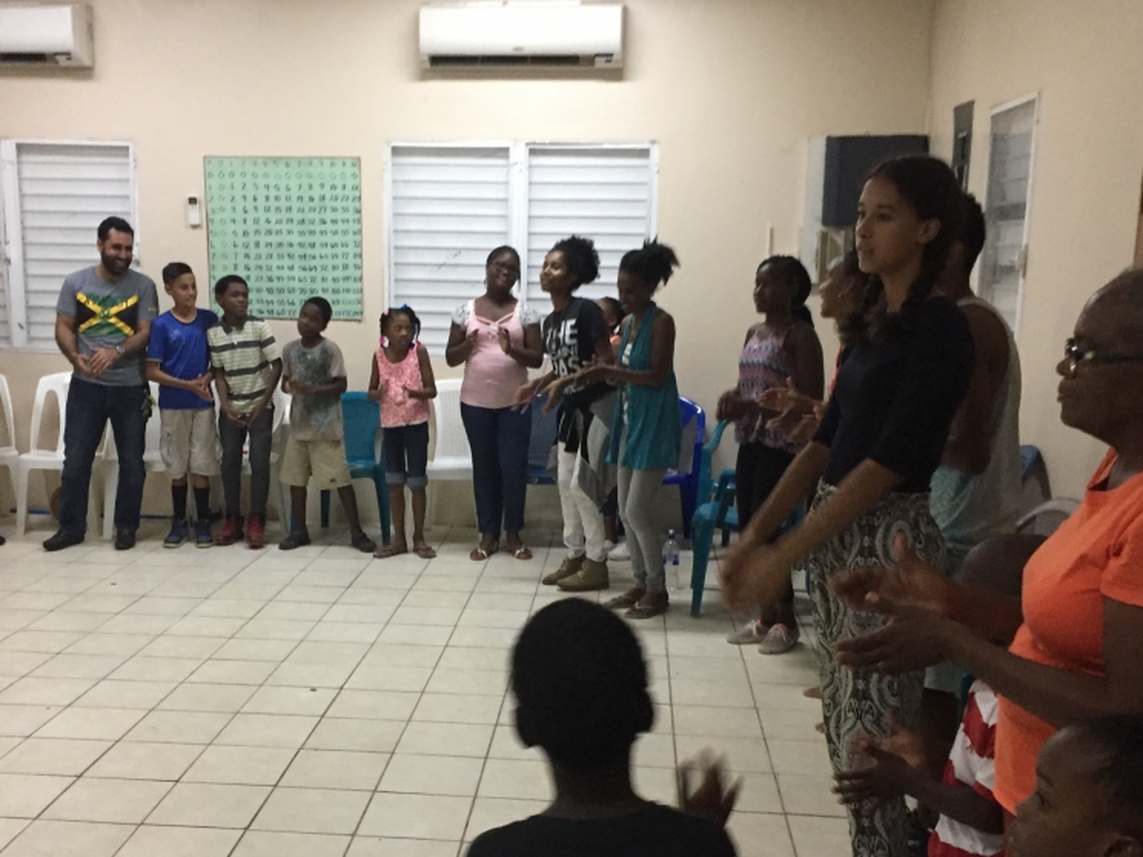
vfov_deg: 36.6
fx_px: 1288
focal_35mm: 39
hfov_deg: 47.8
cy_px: 525
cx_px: 507
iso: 250
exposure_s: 1/24
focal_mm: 4.15
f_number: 2.2
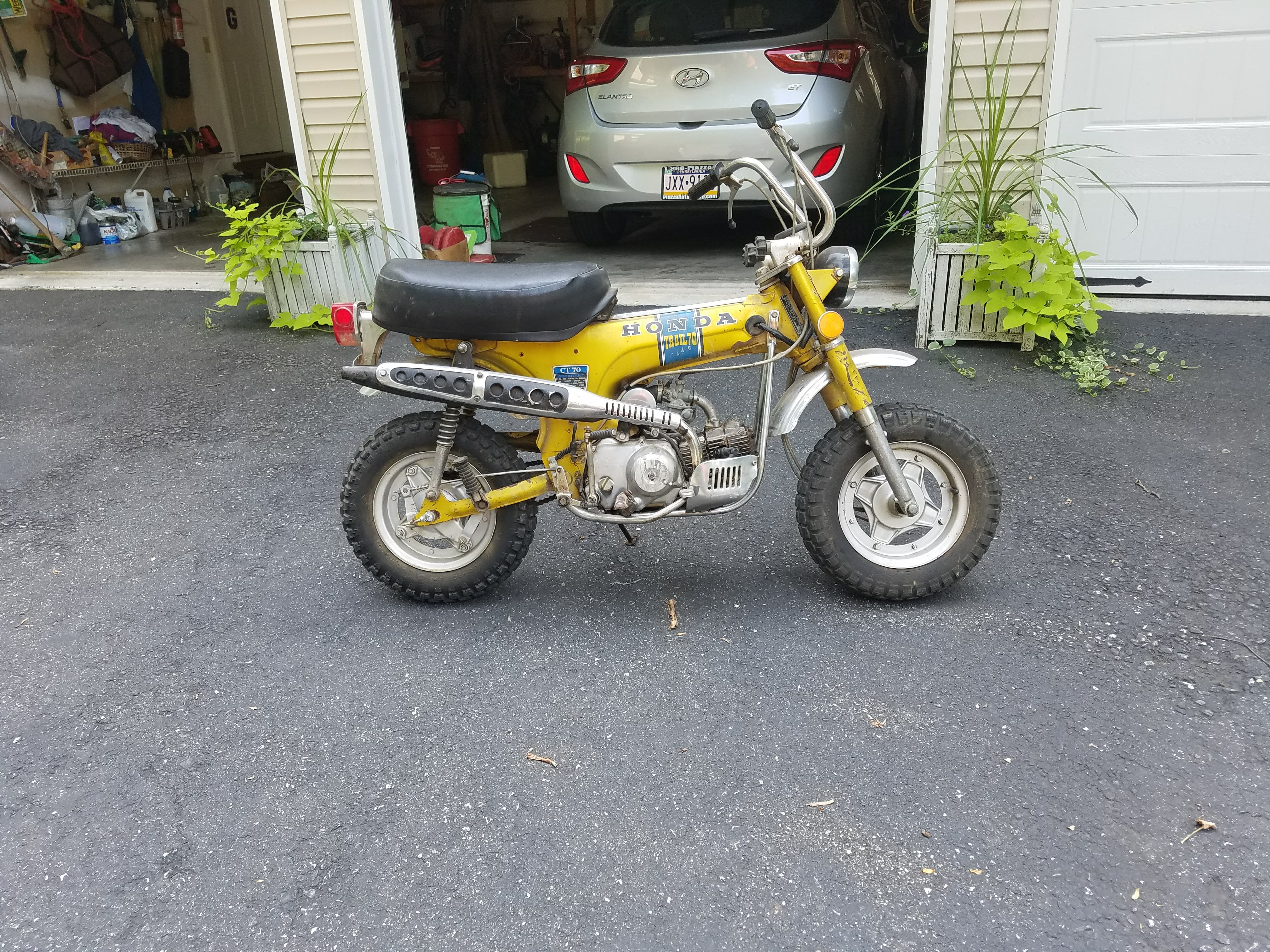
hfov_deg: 67.3
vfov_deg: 53.1
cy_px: 476
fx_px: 954
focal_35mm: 26
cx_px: 635
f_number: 1.7
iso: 50
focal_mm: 4.2
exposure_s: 1/147
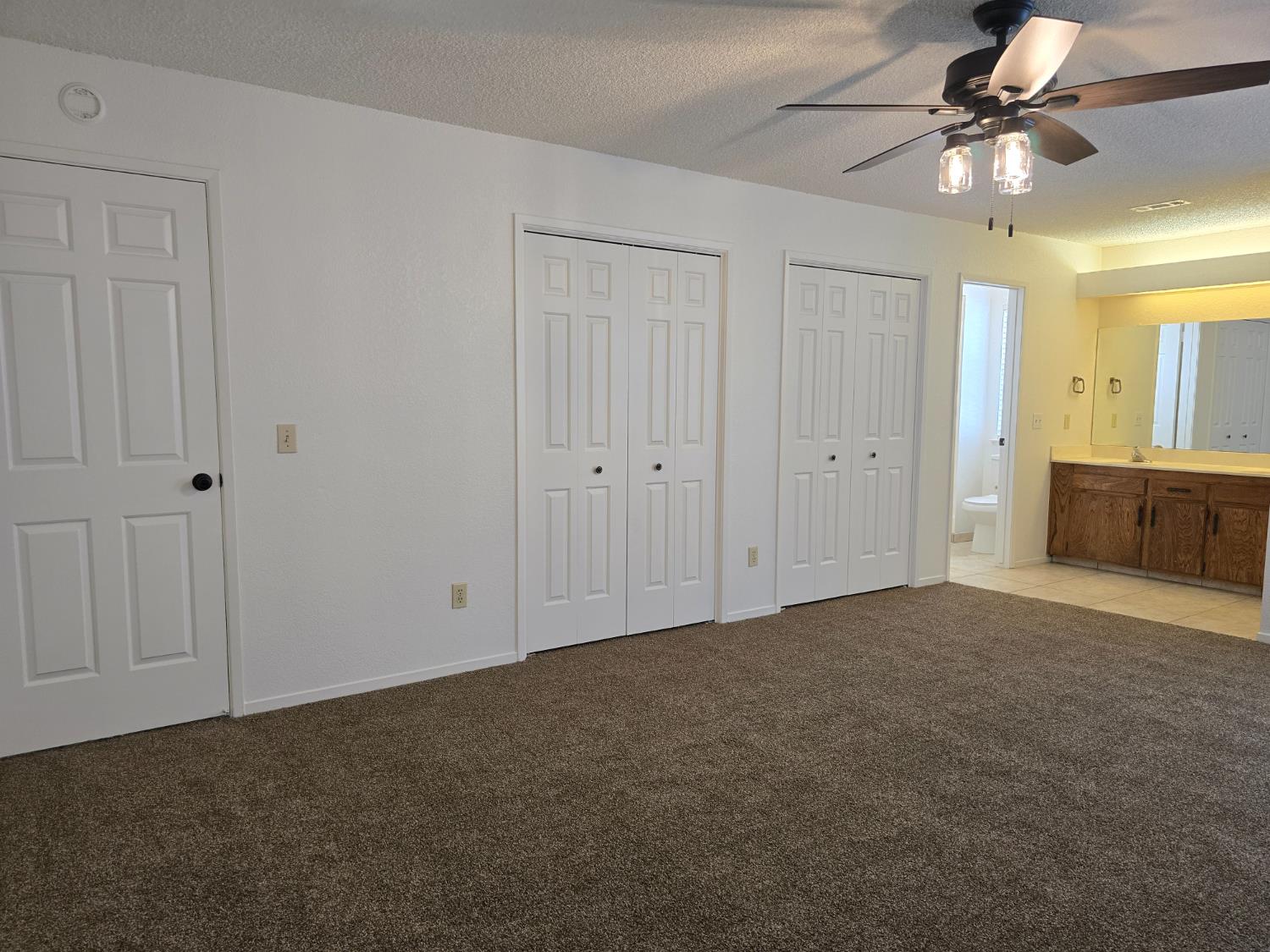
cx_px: 635
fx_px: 844
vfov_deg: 58.9
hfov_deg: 73.9
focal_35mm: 23
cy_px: 476
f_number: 1.7
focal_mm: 6.3
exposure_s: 1/120
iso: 320
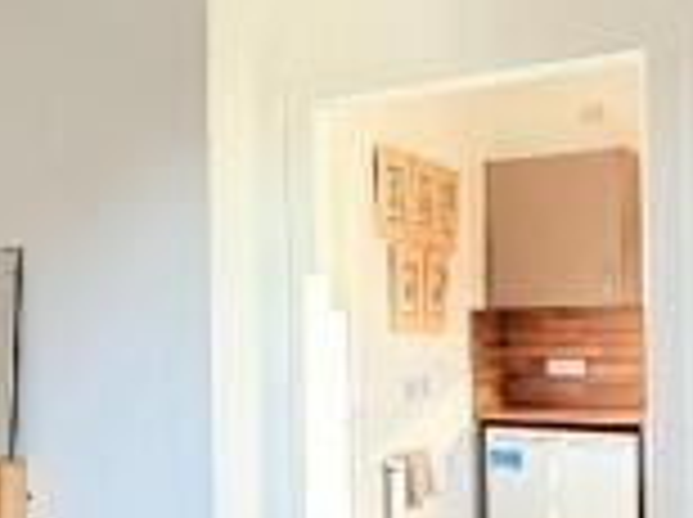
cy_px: 322
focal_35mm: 53
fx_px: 1059
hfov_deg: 28.5
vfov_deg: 27.4
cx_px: -245
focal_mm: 2.22
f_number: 2.2
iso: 64
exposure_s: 1/114
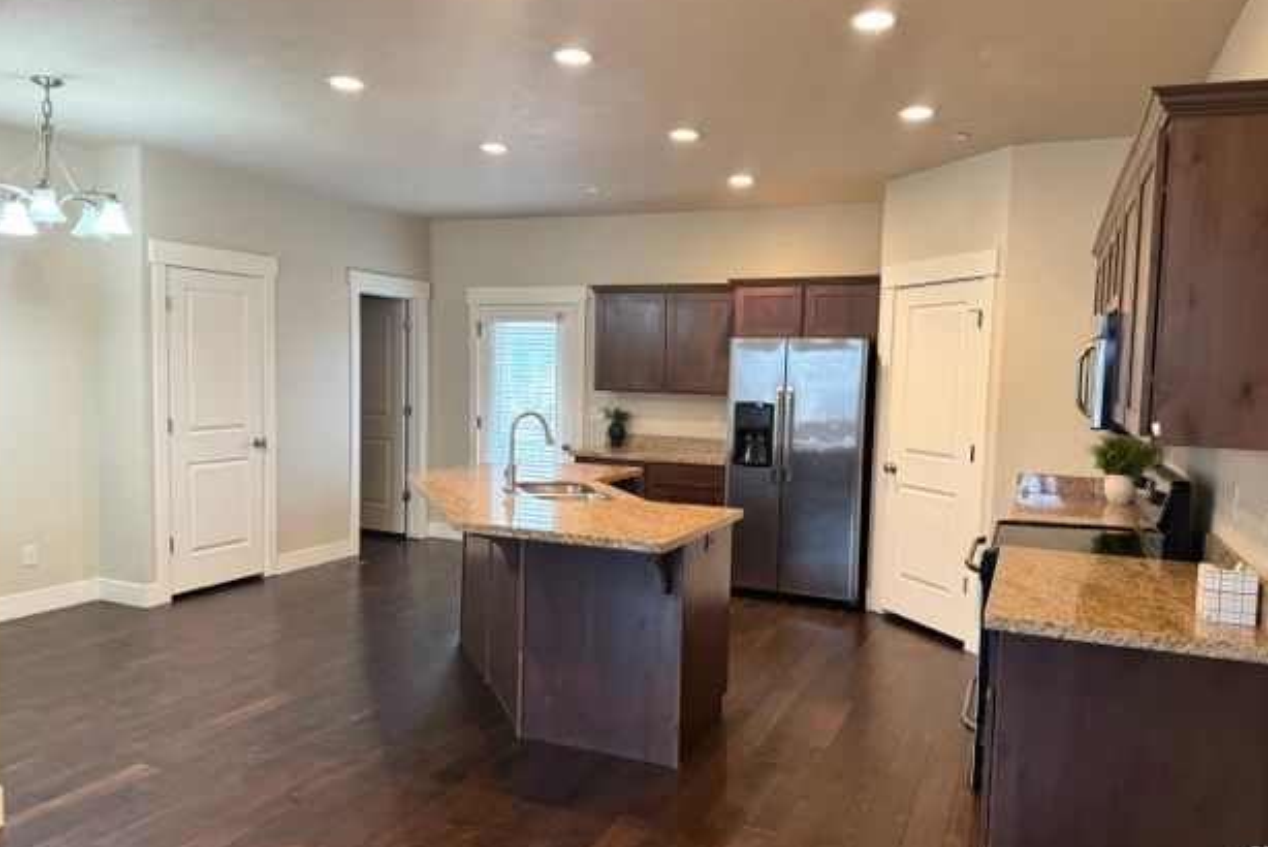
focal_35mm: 26
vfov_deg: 49.6
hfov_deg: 69.4
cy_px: 432
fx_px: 916
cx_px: 644
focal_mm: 6.86
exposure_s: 1/60
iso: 400
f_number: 1.78
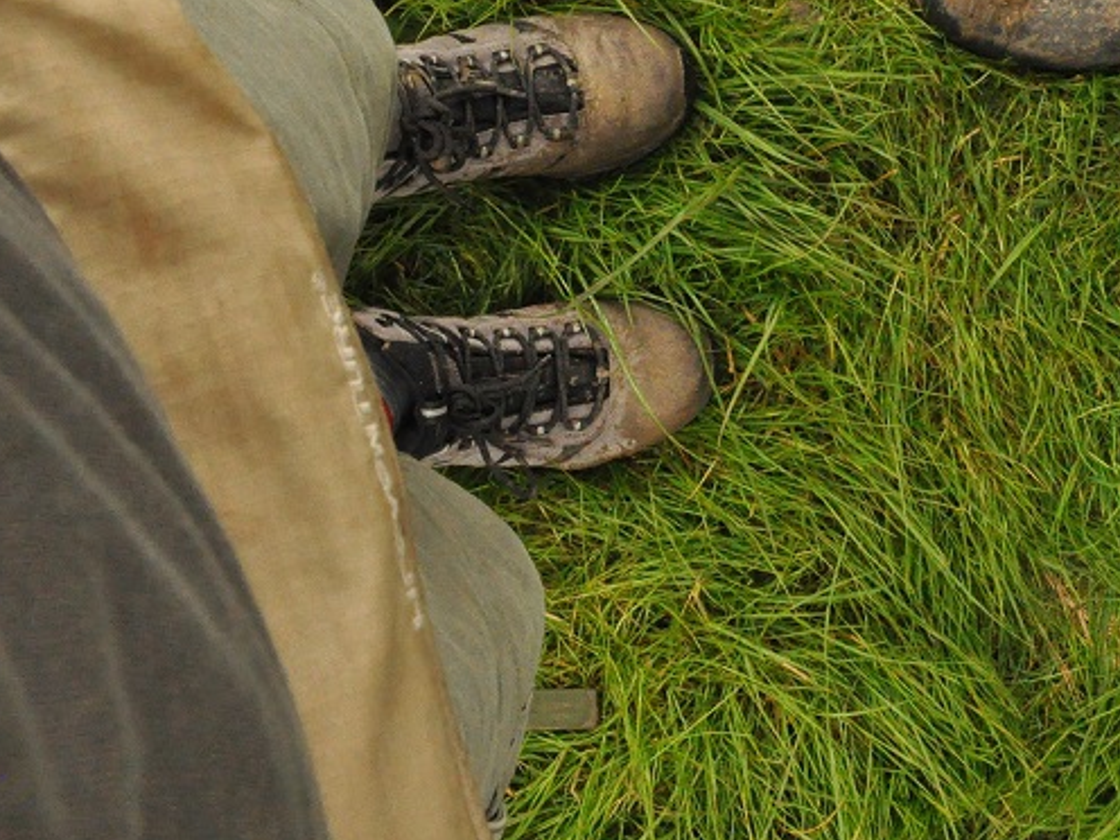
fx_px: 1812
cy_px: 169
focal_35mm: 56
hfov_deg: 33.0
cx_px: 957
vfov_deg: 25.7
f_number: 11
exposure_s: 1/500
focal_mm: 18
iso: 3200
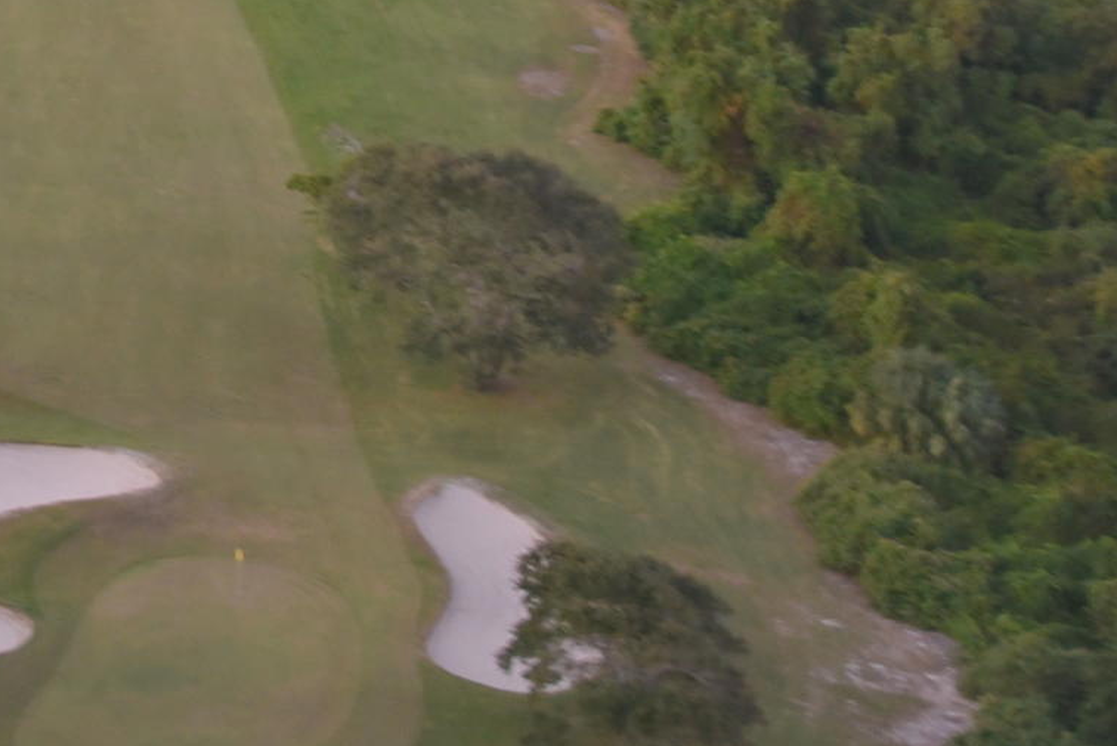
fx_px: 3818
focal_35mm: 123
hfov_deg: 15.5
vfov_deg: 10.7
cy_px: -406
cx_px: -493
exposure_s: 1/60
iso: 1100
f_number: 4
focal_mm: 31
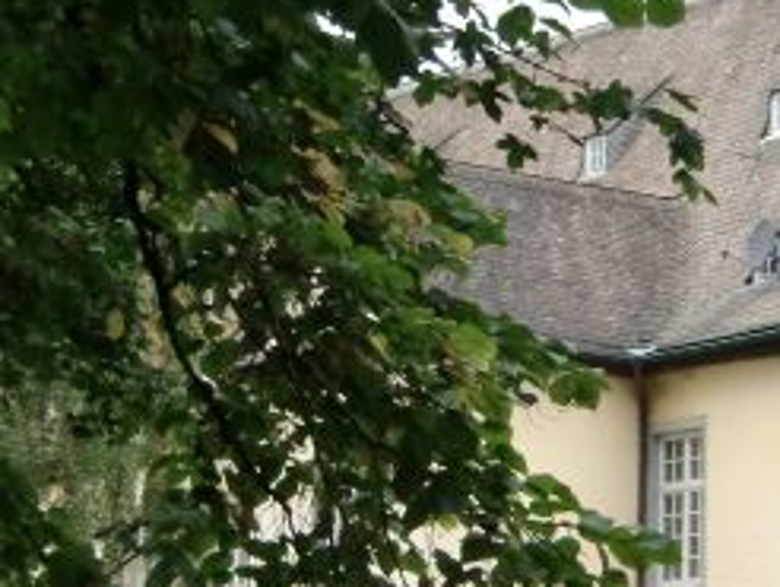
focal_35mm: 130
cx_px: 558
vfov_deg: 11.4
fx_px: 2932
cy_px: 273
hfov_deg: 15.1
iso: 200
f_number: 3.8
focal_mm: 7.1
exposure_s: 1/60
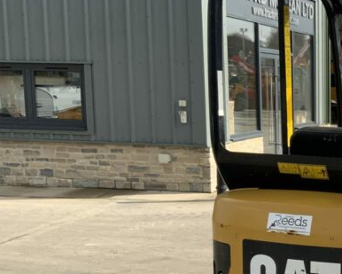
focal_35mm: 75
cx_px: 435
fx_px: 759
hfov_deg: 22.8
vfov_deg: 20.2
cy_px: 219
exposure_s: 1/1342
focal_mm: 3
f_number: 1.8
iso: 16
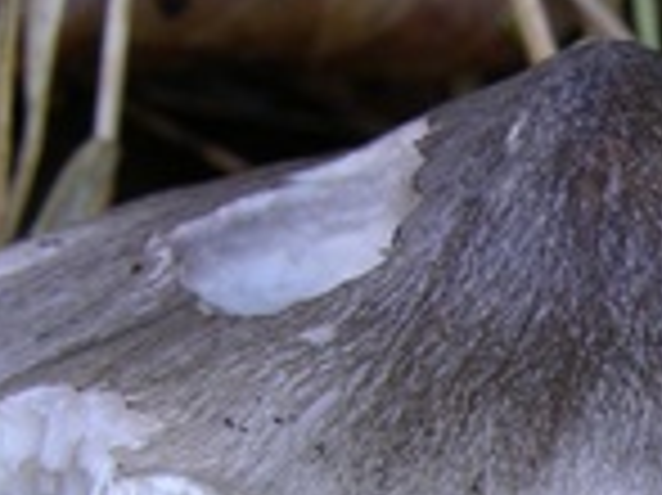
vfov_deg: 6.8
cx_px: 707
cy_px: 590
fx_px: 4166
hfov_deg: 9.0
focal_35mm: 218
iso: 50
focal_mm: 12.7
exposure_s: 1/7.1
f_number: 7.6
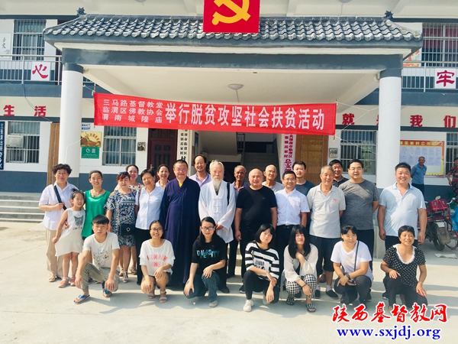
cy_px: 172
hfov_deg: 61.7
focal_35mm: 29
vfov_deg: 48.2
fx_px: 384
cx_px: 229
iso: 25
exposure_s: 1/1603
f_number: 2.2
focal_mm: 4.15
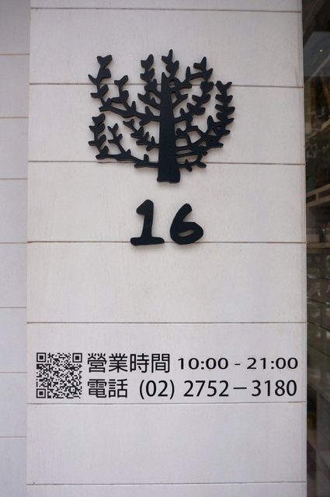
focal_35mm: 26
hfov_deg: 50.3
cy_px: 248
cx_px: 165
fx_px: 352
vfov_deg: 70.5
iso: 200
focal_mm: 17
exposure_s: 1/125
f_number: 7.1
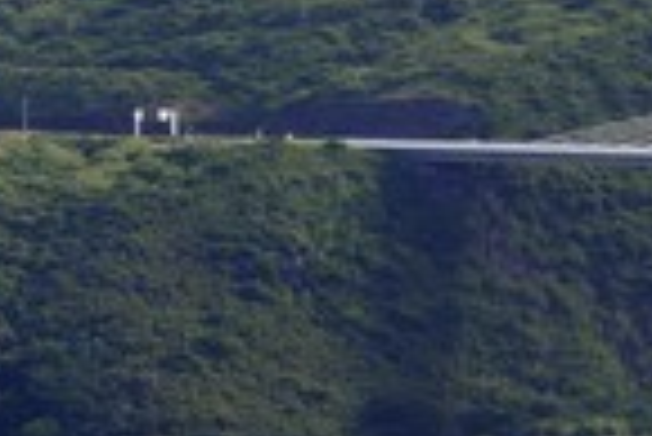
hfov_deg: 3.5
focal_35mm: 579
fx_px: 10497
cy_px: 72
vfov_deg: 2.4
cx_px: 877
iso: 800
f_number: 7.1
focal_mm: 200
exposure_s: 1/1250
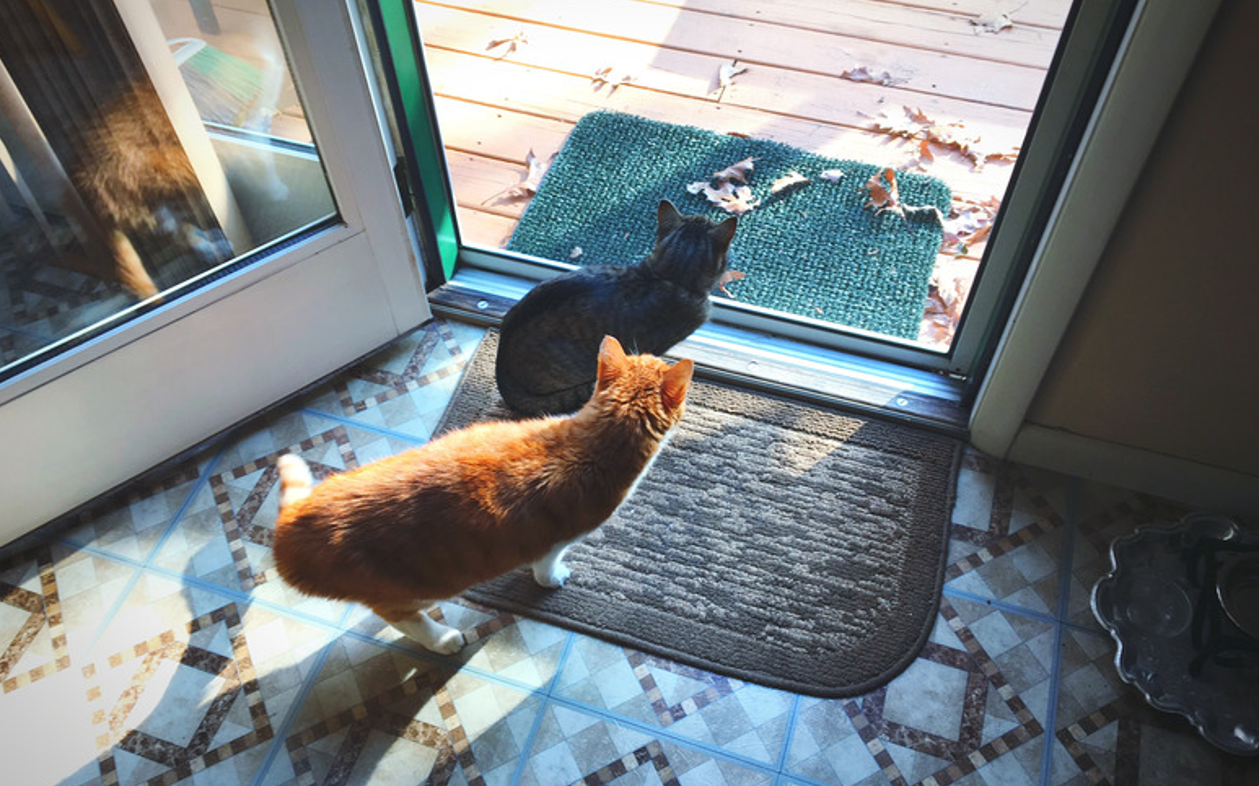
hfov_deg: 61.2
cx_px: 625
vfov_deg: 40.6
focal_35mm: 31
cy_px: 367
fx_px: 1064
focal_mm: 4.15
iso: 25
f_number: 2.2
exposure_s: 1/60
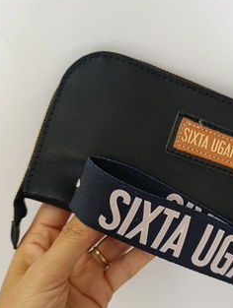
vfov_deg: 47.6
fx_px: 349
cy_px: 178
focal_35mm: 39
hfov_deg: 35.6
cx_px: 191
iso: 409
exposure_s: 1/100
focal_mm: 6.11
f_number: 1.65
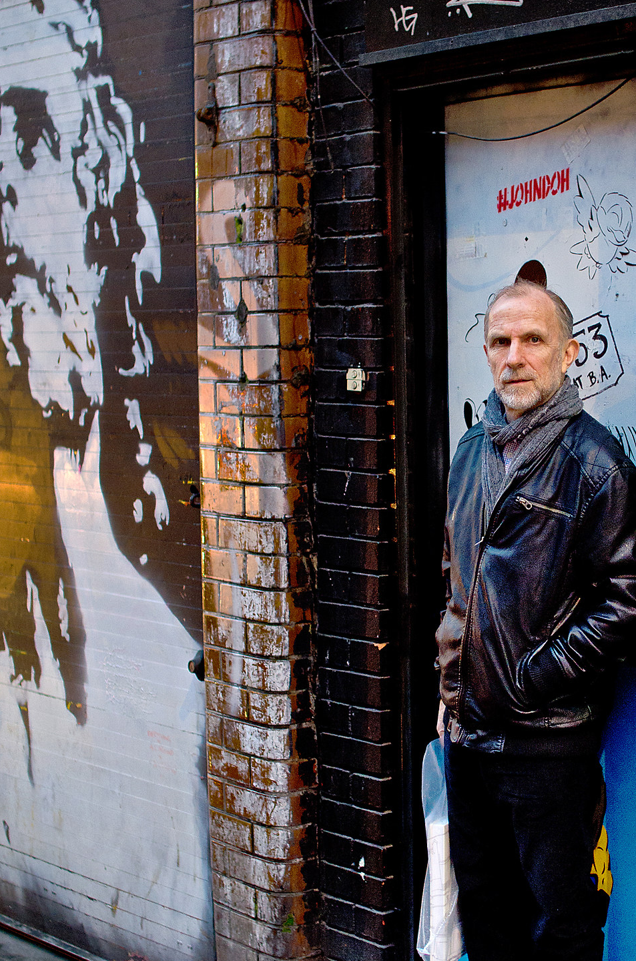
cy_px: 496
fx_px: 1997
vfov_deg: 27.1
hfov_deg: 18.0
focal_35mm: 75
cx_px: 490
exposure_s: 1/100
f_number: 2
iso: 500
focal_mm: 30
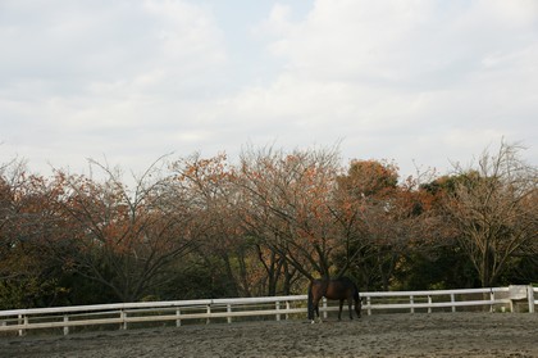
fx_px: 784
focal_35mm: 52
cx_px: 269
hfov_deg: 37.9
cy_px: 179
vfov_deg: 25.7
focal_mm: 35
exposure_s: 1/200
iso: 200
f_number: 7.1
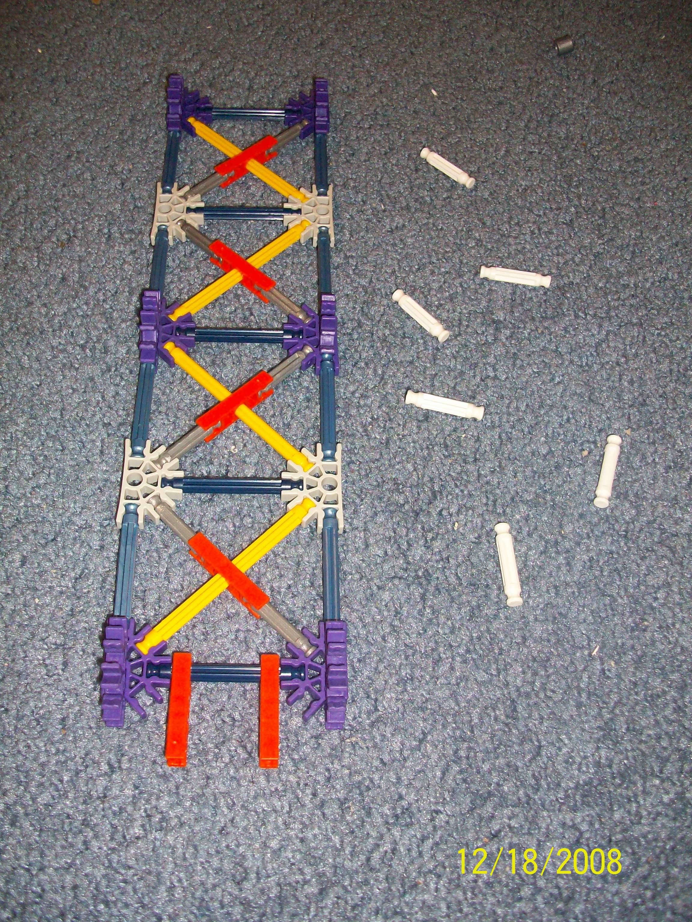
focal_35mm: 34
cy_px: 461
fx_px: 906
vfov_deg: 54.0
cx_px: 346
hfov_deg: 41.8
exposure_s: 1/60
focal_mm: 5.7
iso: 160
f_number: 2.8
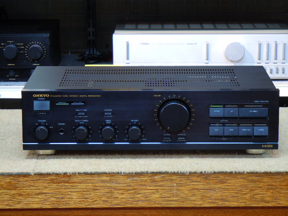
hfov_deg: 14.8
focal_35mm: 133
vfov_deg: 11.1
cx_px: 144
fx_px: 1107
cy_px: 108
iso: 100
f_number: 4.6
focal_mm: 24
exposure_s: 1/2
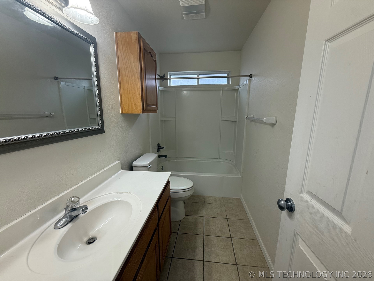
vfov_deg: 85.7
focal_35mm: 14
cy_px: 140
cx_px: 187
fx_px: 151
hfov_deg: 102.1
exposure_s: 1/120
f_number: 2.2
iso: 125
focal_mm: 2.22
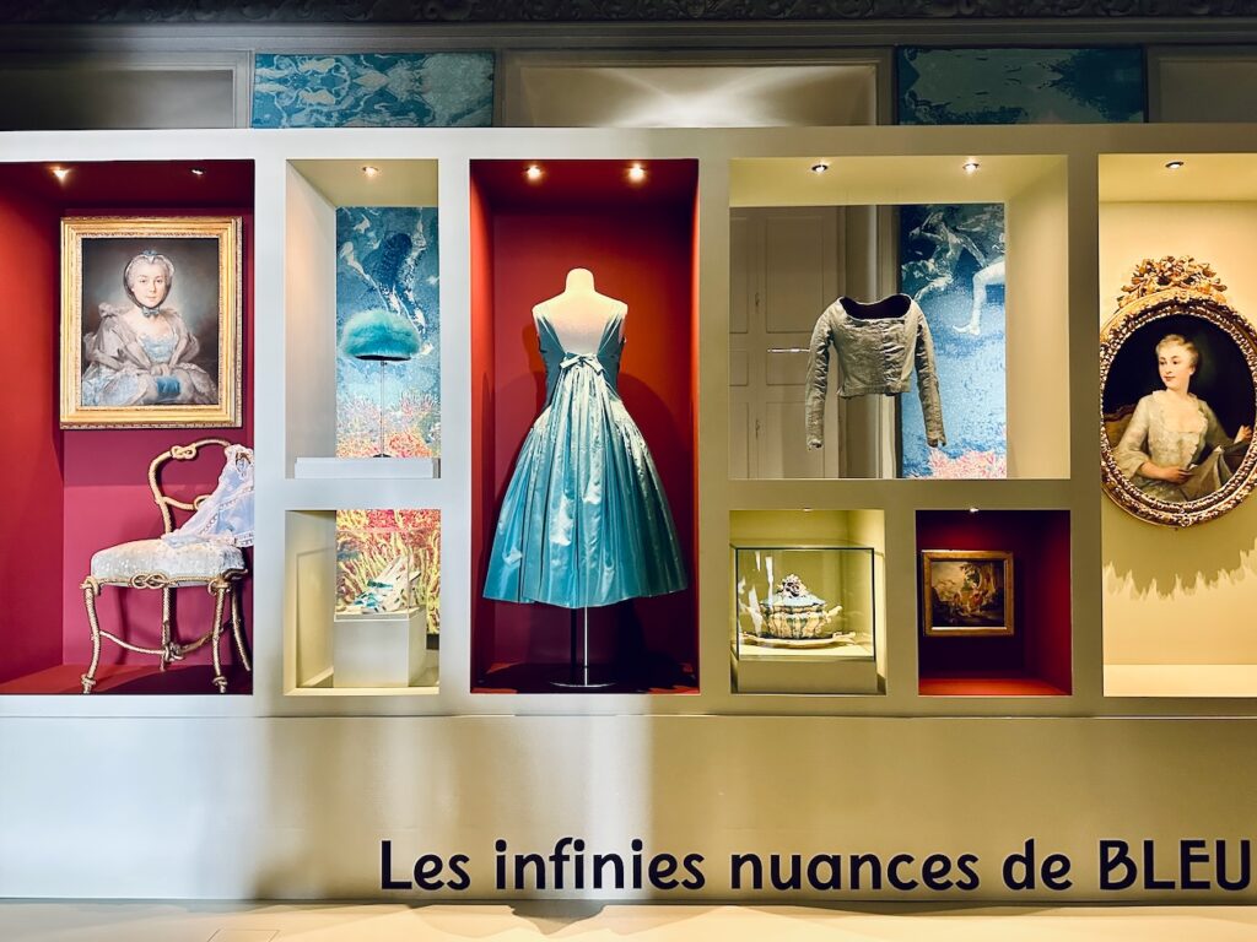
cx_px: 628
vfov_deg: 56.8
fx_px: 872
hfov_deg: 71.6
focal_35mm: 24
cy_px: 471
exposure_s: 1/49
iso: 640
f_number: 1.78
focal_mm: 6.86
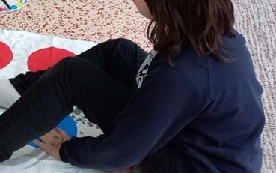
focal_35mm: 96
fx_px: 722
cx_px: -134
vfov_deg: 12.6
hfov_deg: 19.1
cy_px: -125
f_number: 1.8
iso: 200
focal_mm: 4.65
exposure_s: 1/50
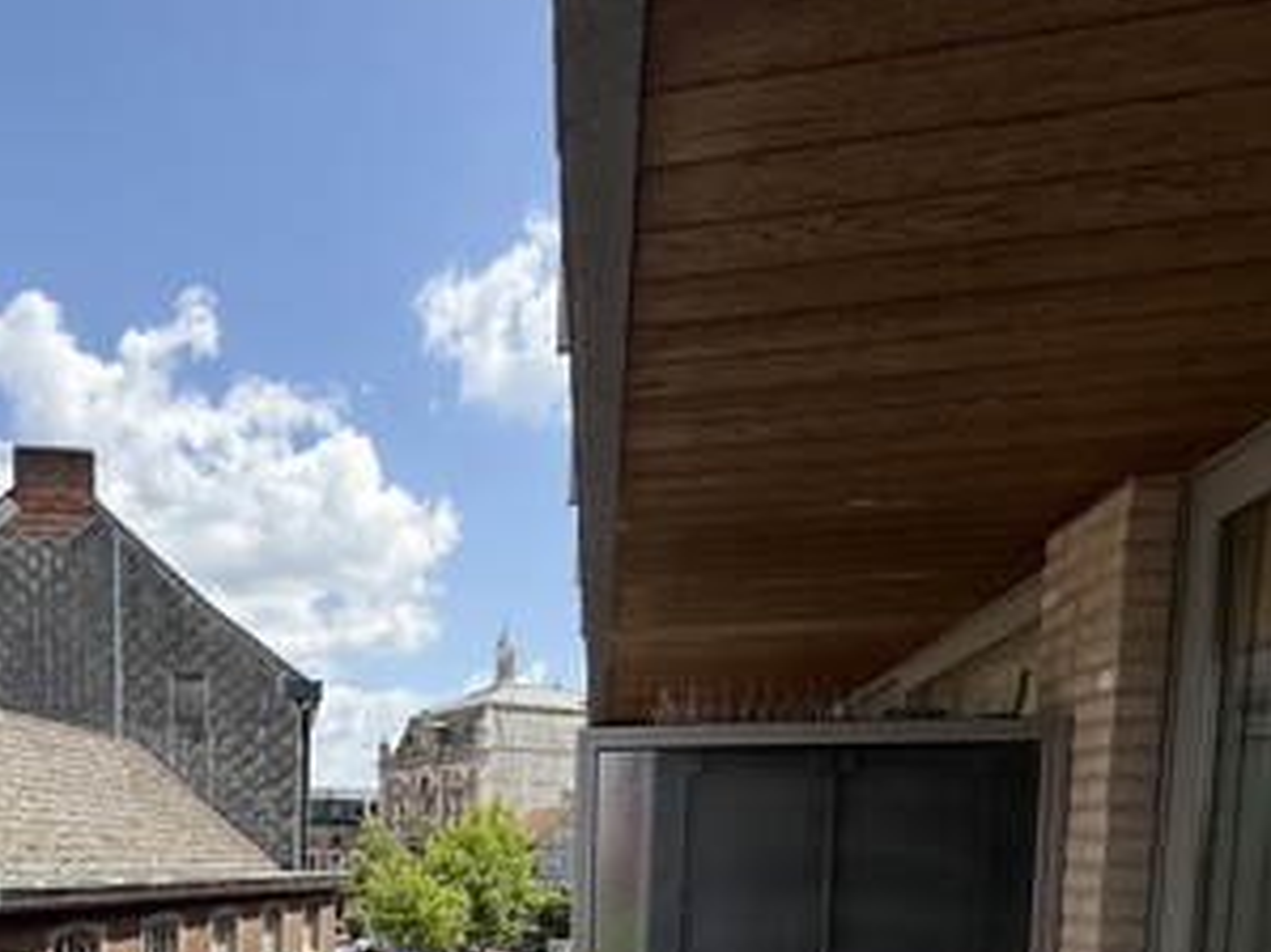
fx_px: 1101
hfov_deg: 57.2
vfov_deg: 40.9
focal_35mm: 30
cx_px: 327
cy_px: 948
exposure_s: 1/1399
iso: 50
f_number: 2.2
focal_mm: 2.22
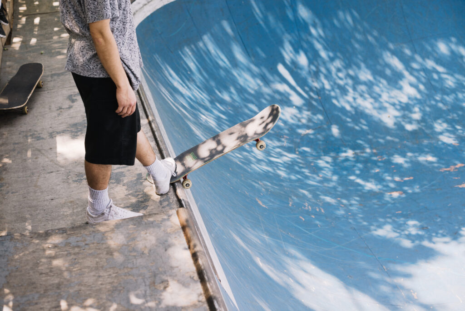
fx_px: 646
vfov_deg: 27.0
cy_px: 156
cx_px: 232
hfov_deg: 39.6
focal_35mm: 50
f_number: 4
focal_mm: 50
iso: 400
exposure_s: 1/320
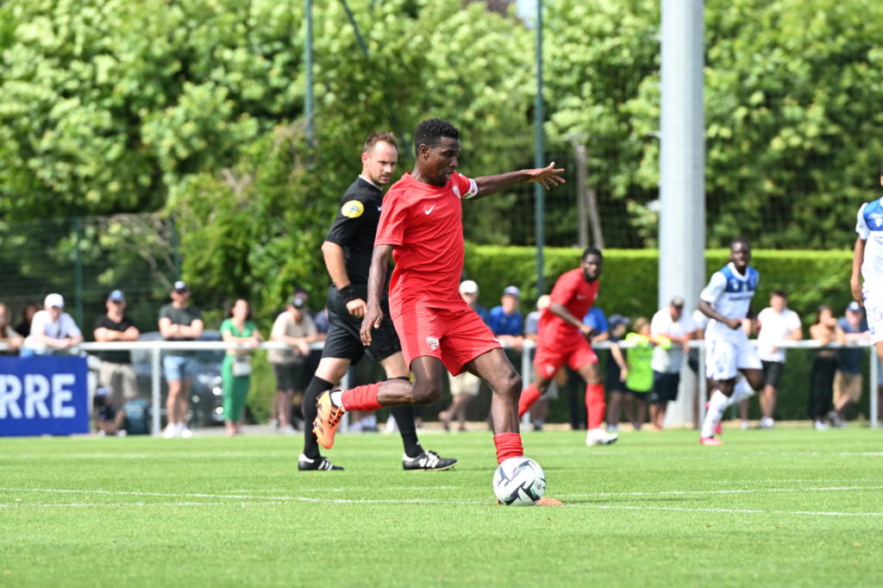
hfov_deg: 6.9
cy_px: 294
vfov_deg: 4.6
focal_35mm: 300
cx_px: 442
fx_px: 7356
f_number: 5
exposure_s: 1/1250
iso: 400
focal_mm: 200
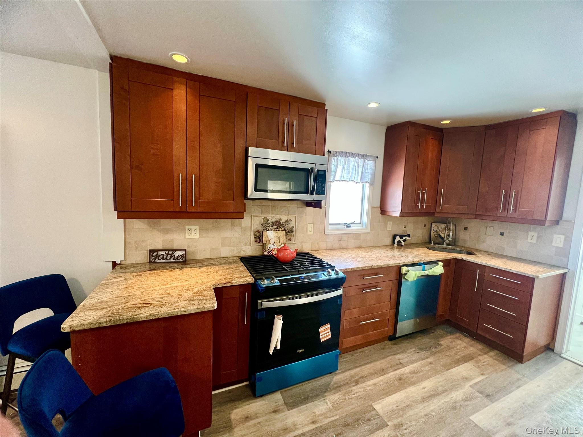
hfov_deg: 106.2
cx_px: 292
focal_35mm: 13
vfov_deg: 89.9
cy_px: 218
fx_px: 219
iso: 200
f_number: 1.8
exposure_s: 1/60
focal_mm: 1.57
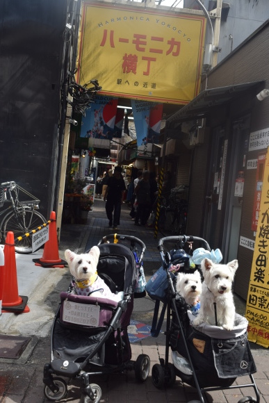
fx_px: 454
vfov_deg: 47.9
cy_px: 202
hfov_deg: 33.0
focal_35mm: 40
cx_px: 134
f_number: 8
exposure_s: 1/250
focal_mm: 27
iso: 200
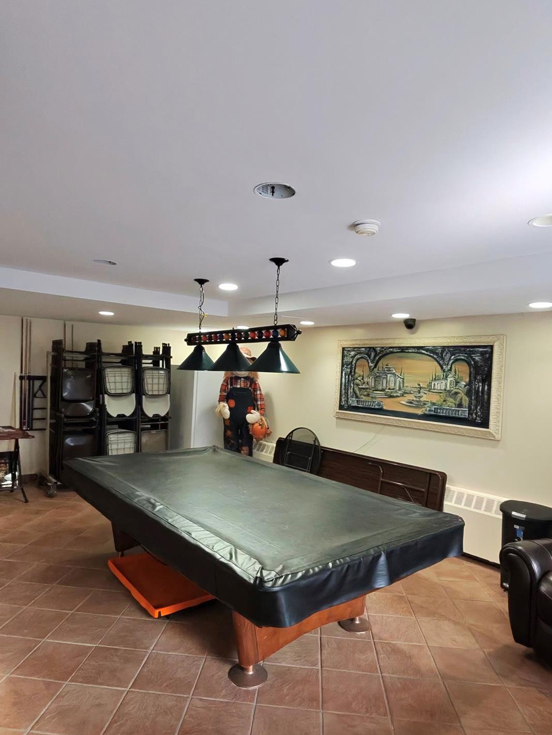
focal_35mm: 14
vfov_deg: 102.0
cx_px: 265
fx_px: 298
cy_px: 378
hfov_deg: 85.6
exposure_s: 1/59.9
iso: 837
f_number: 2.2
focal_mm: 2.24
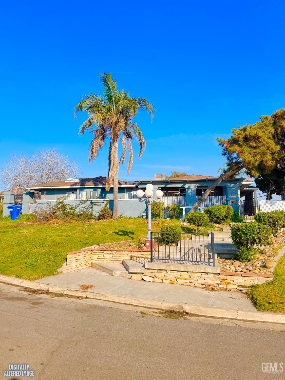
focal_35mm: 24
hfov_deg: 56.8
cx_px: 142
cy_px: 190
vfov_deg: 71.6
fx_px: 263
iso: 80
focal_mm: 6.76
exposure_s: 1/1059
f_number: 1.78
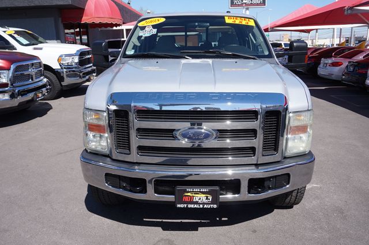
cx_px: 184
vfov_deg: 43.6
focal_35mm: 30
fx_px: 307
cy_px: 122
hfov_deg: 62.0
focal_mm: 20
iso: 100
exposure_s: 1/250
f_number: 8
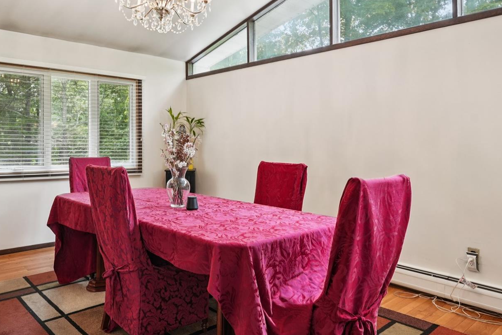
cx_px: 173
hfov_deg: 65.8
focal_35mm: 27
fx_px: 376
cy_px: 149
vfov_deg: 47.8
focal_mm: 16
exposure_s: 1/13
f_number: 8
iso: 400
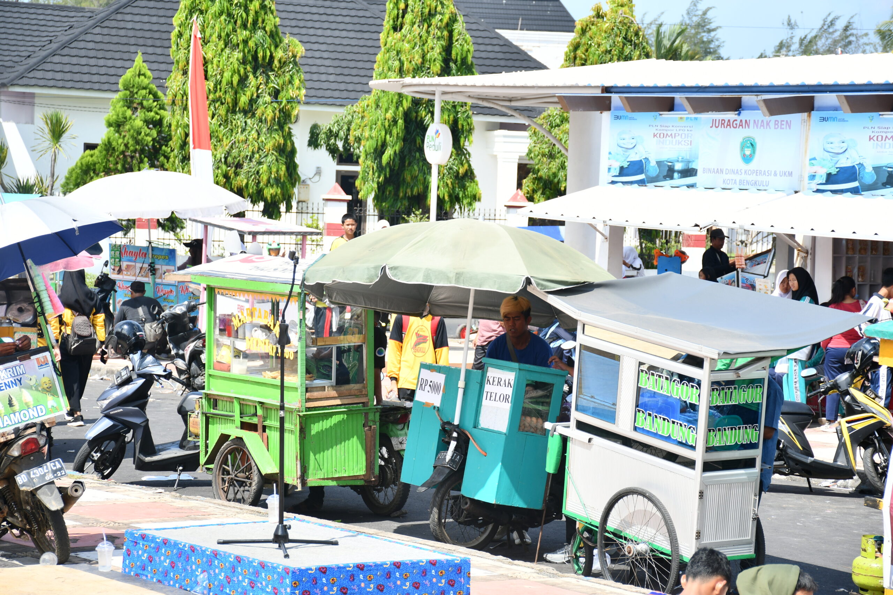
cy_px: 298
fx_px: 2605
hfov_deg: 19.5
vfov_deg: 13.0
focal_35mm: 105
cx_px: 446
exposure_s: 1/320
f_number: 5.6
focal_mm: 70
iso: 125
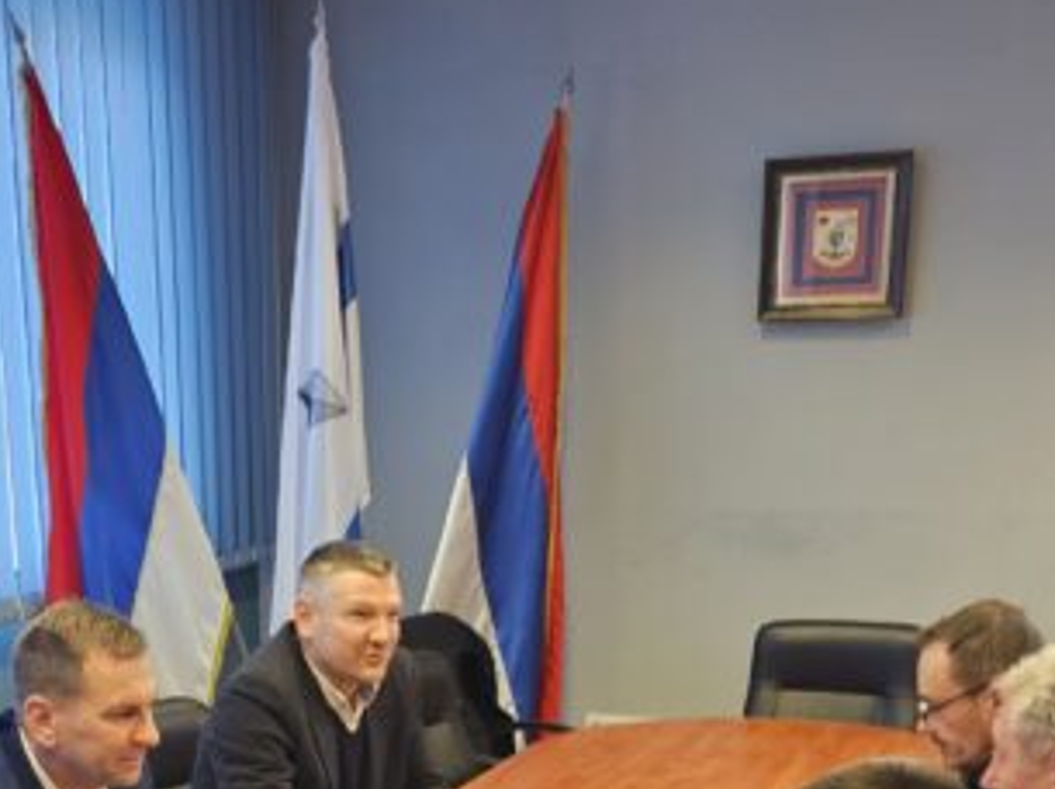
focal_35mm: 58
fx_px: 1766
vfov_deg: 23.6
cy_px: 865
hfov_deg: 32.8
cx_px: 304
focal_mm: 6.3
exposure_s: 1/100
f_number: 1.7
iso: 400
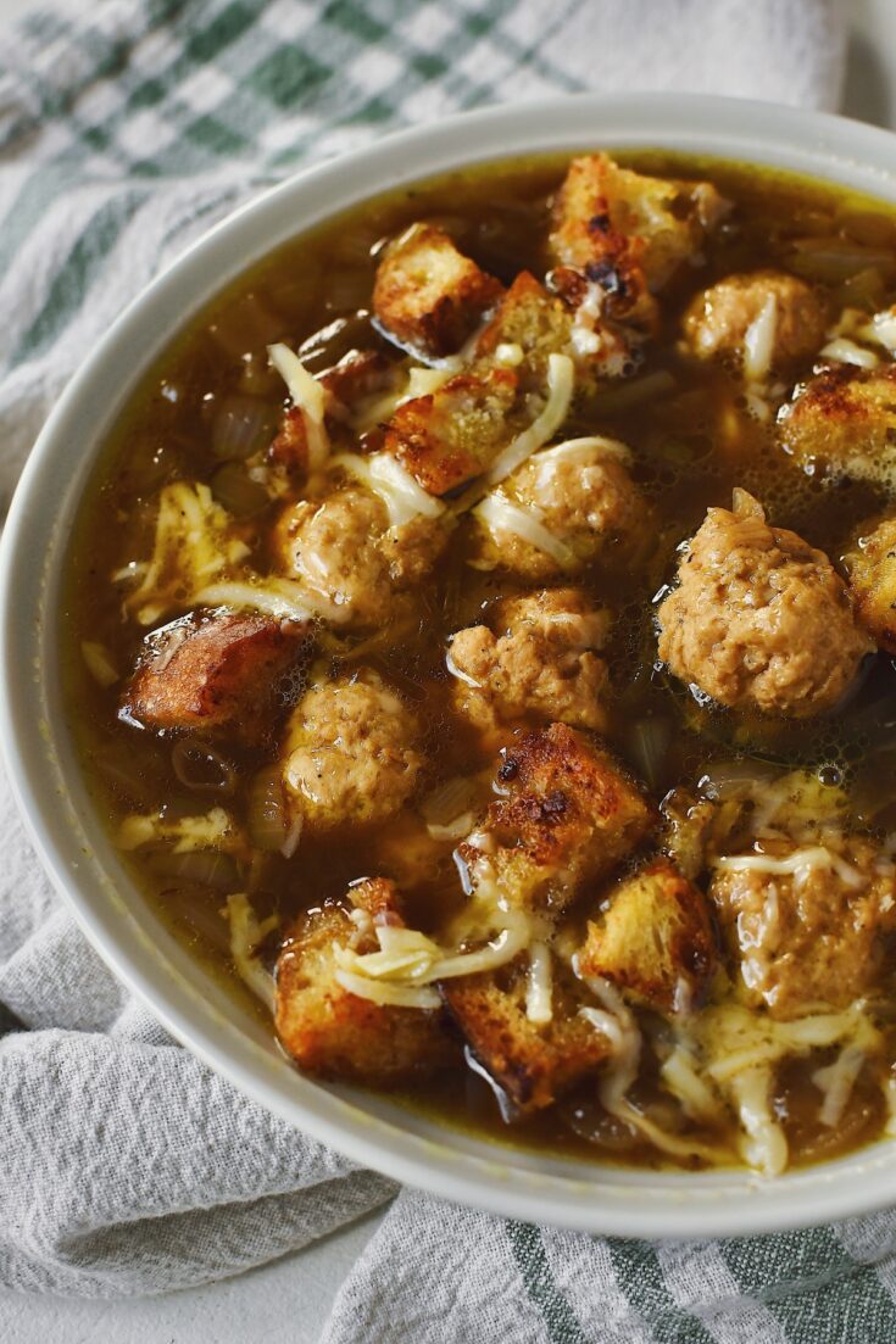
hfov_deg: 26.0
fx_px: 1942
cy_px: 672
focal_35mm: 52
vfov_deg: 38.2
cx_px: 448
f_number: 5
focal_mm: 35
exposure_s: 1/125
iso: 500
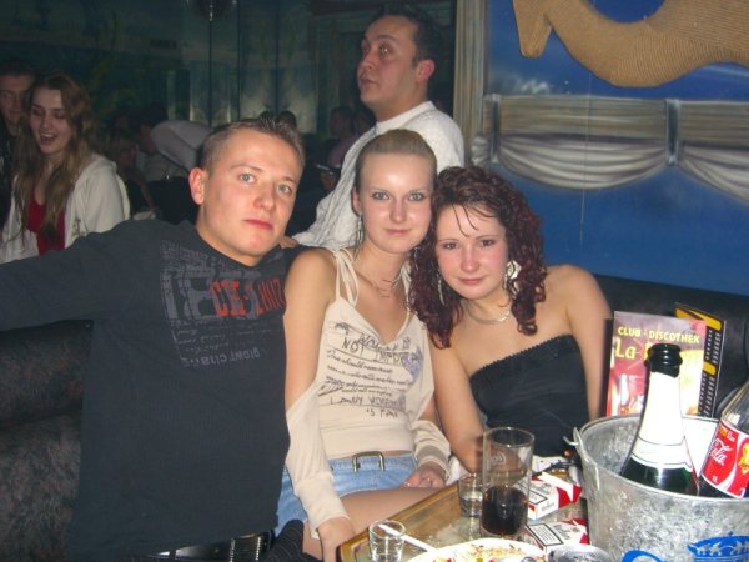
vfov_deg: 37.7
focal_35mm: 38
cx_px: 374
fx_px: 822
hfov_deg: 49.0
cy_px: 281
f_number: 2.8
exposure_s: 1/60
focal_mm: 7.9
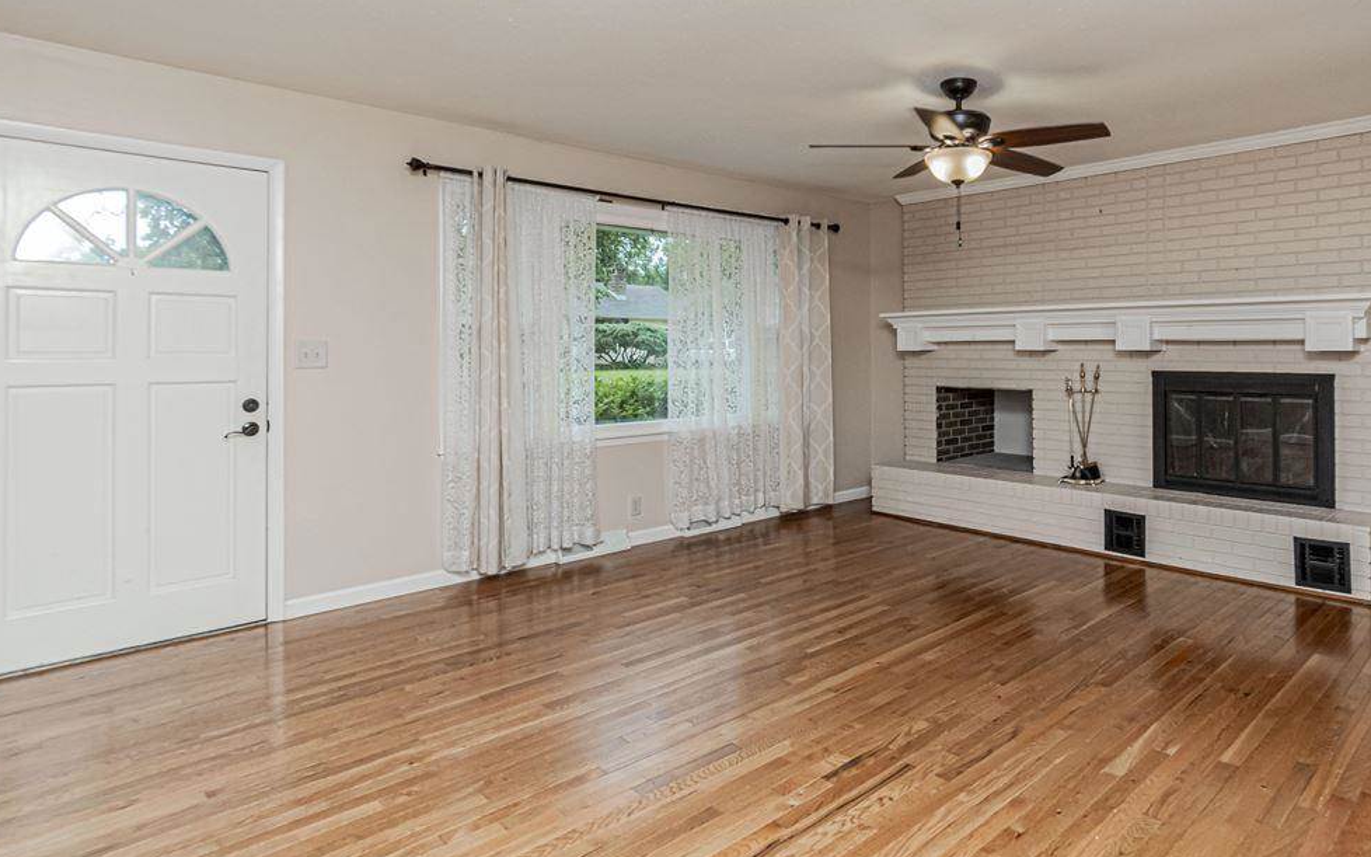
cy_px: 360
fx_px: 747
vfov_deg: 59.3
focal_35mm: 20
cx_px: 834
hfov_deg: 83.8
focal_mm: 10
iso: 1250
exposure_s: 1/60
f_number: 10
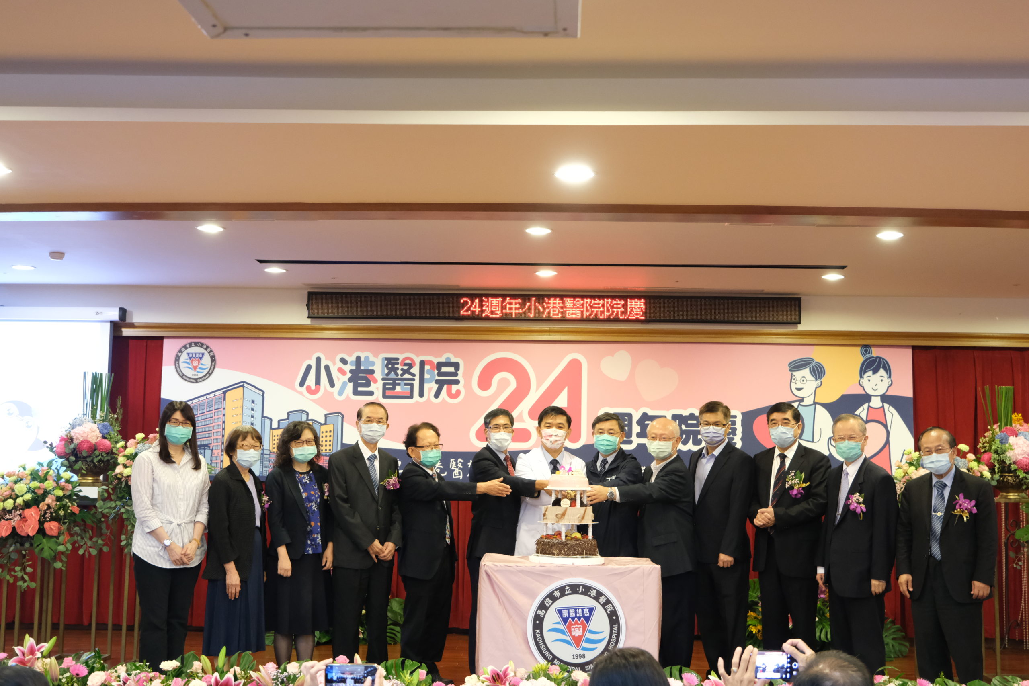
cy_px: 343
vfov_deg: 30.5
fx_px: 1258
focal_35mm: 44
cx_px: 514
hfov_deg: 44.5
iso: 3200
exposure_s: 1/30
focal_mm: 29.2
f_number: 4
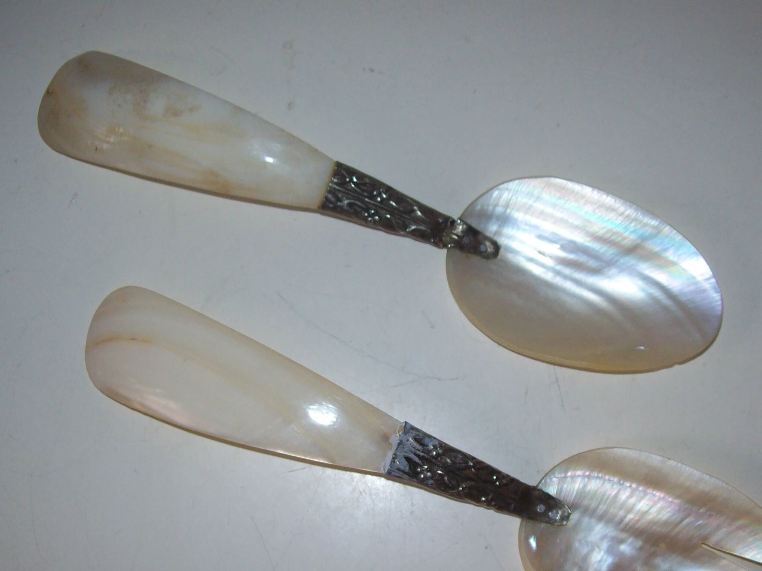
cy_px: 369
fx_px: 1100
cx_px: 438
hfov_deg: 38.1
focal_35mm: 50
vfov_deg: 28.9
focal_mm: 6
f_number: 2.7
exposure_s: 1/64
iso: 80
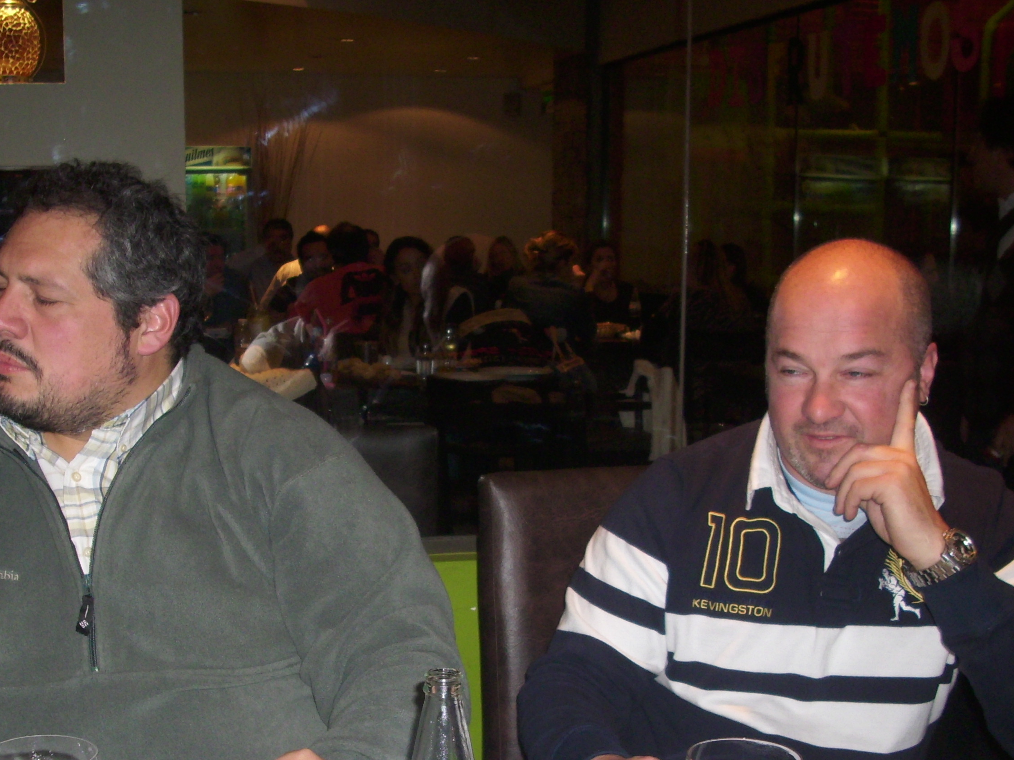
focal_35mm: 45
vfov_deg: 31.9
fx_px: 1318
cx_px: 432
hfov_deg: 42.0
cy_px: 518
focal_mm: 6.2
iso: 100
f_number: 2.8
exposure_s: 1/30
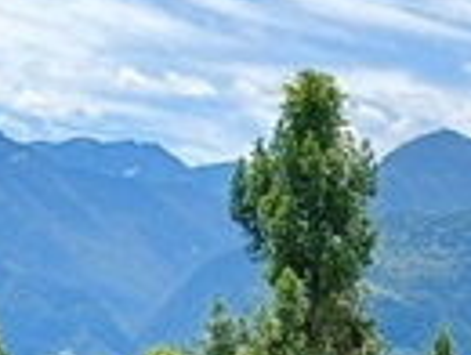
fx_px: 1568
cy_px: 529
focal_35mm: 115
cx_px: 583
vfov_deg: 12.3
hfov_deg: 16.3
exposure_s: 1/327
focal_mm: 4.6
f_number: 1.8
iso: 32
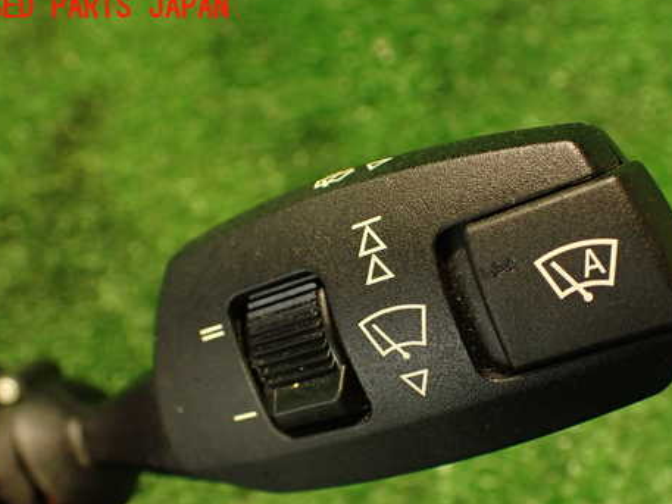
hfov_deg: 44.6
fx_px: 816
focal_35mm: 42
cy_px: 320
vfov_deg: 34.2
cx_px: 403
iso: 640
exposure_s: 1/30
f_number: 2.4
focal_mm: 5.79
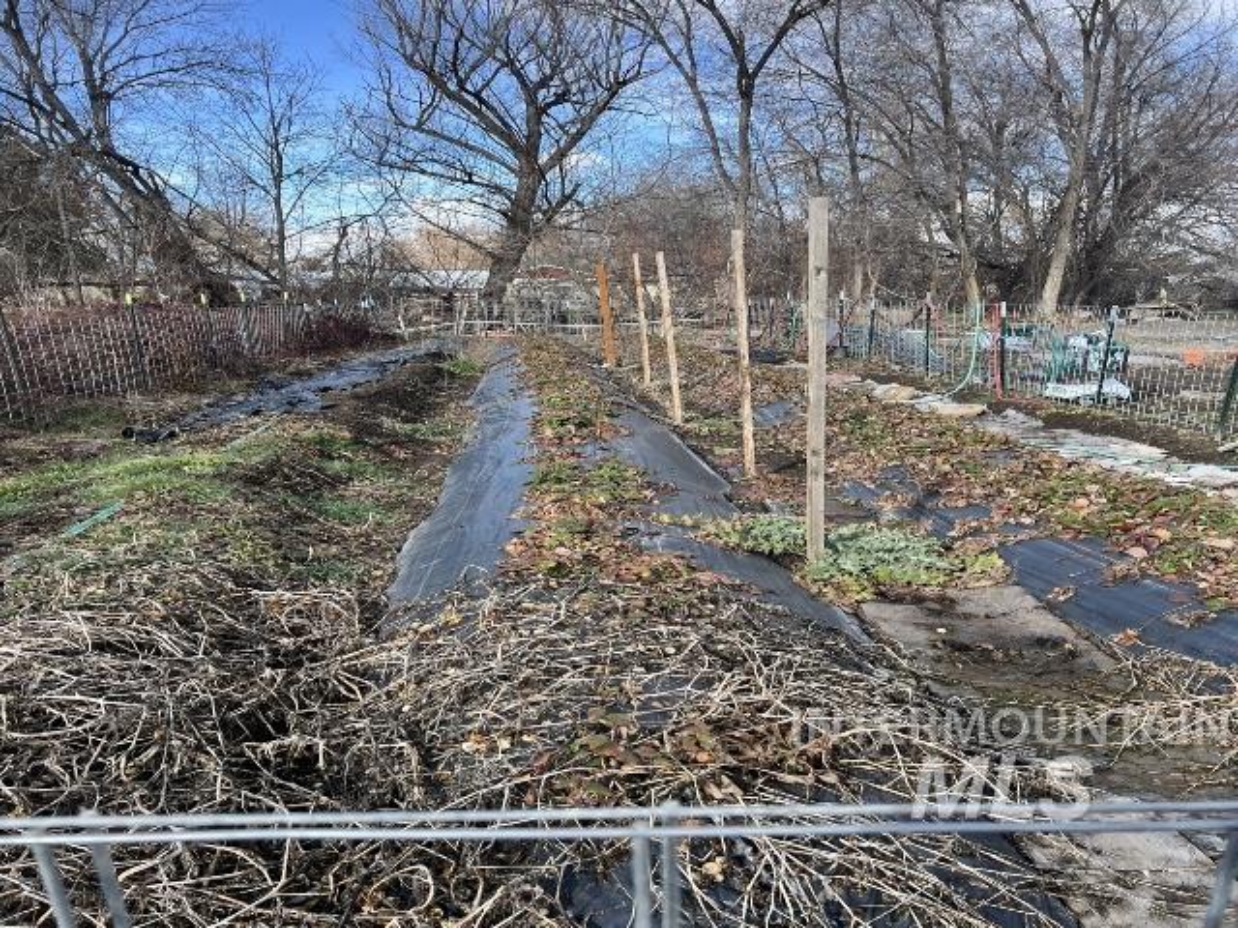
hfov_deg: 67.3
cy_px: 464
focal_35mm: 26
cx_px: 619
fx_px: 930
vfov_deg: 53.1
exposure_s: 1/1209
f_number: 1.5
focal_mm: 5.7
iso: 50
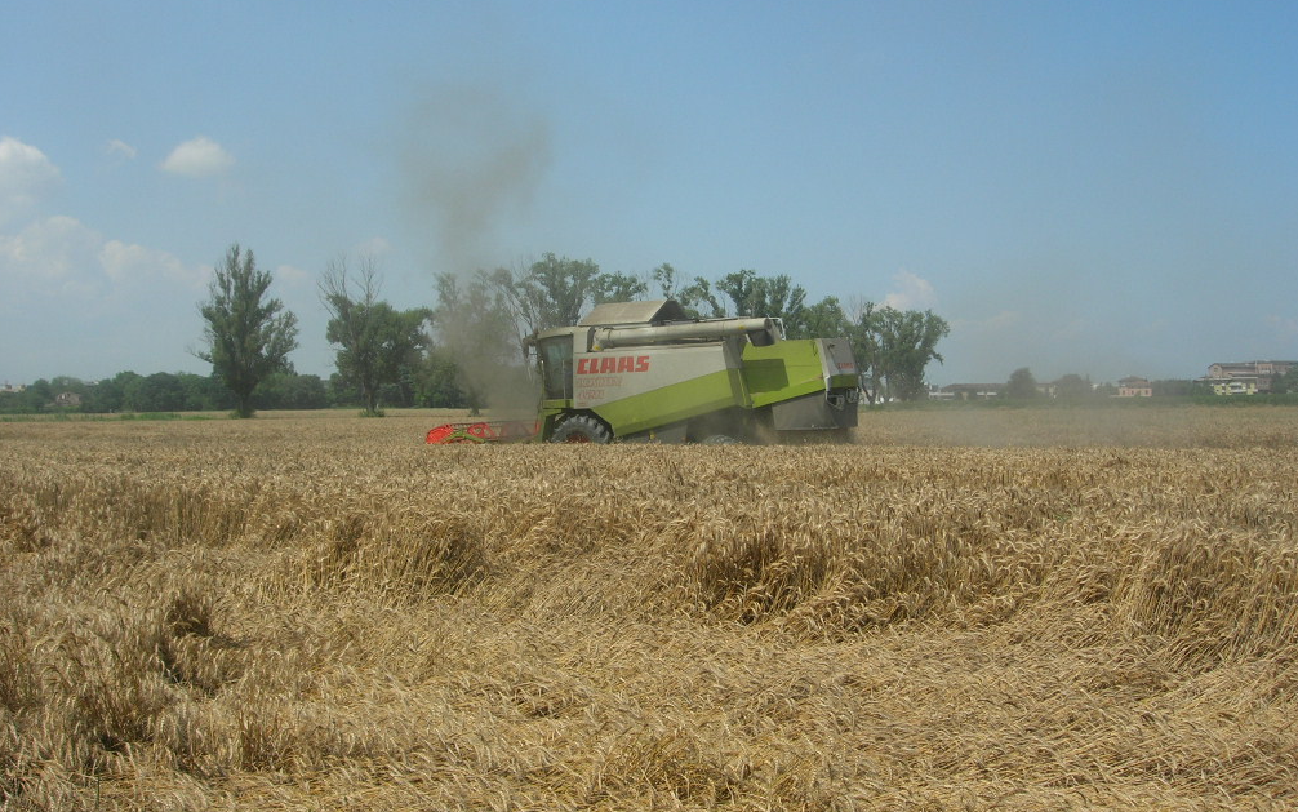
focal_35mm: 41
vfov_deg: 31.3
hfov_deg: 48.2
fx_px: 1451
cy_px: 394
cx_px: 657
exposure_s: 1/654
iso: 64
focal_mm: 7.8
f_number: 4.8
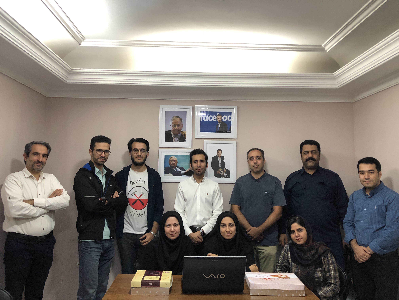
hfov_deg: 63.4
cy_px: 150
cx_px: 200
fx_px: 323
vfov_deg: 49.7
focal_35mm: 28
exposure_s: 1/17
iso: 100
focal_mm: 3.99
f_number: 1.8
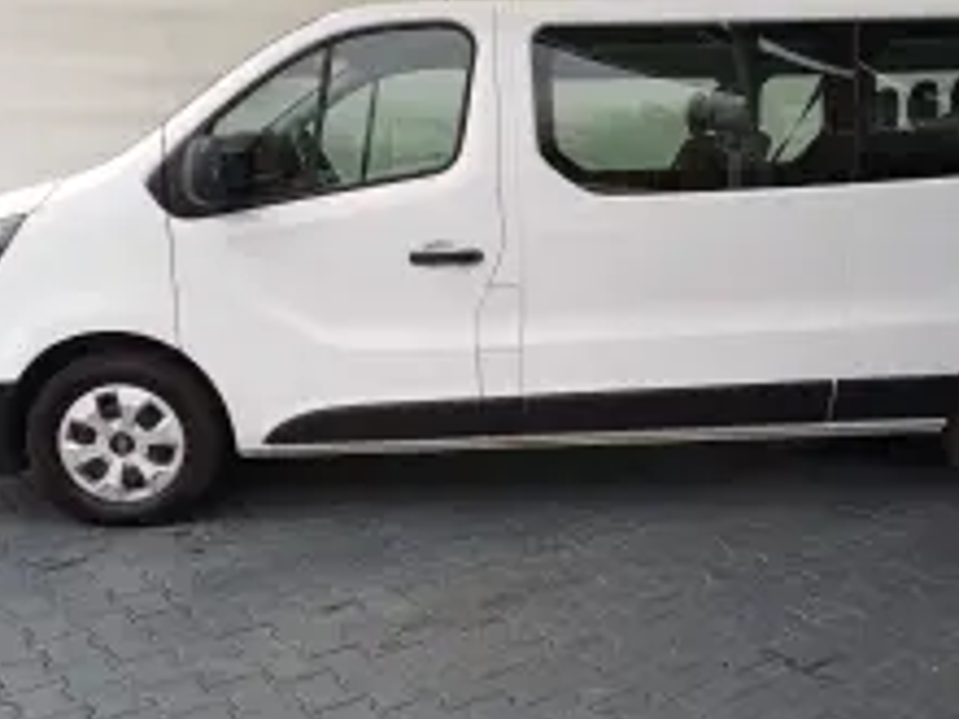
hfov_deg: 45.5
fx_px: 1136
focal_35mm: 41
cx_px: 575
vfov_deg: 35.1
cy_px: 375
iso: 50
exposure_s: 1/100
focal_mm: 4.65
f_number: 1.8
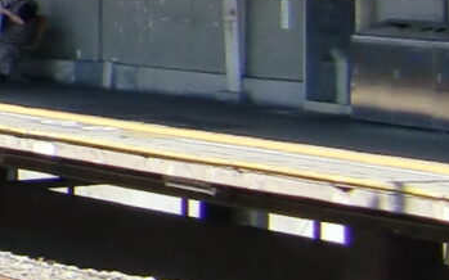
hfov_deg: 7.9
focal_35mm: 218
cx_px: -1009
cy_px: -173
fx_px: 2667
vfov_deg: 5.9
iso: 64
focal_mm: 4.9
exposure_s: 1/500
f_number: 2.6
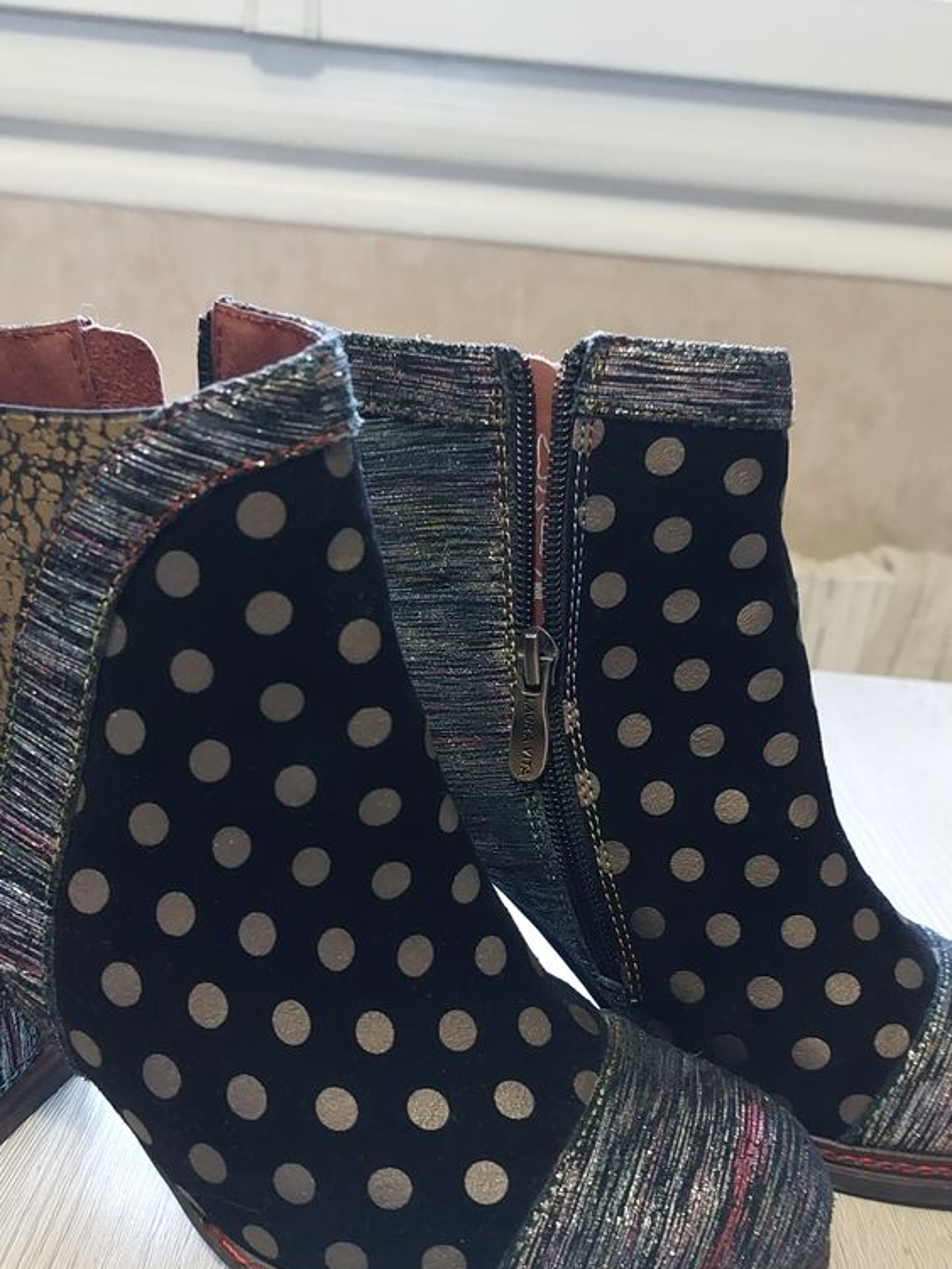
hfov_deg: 44.2
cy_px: 778
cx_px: 470
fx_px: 1173
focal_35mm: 32
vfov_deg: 56.2
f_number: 1.8
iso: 640
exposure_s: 1/25
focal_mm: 5.23
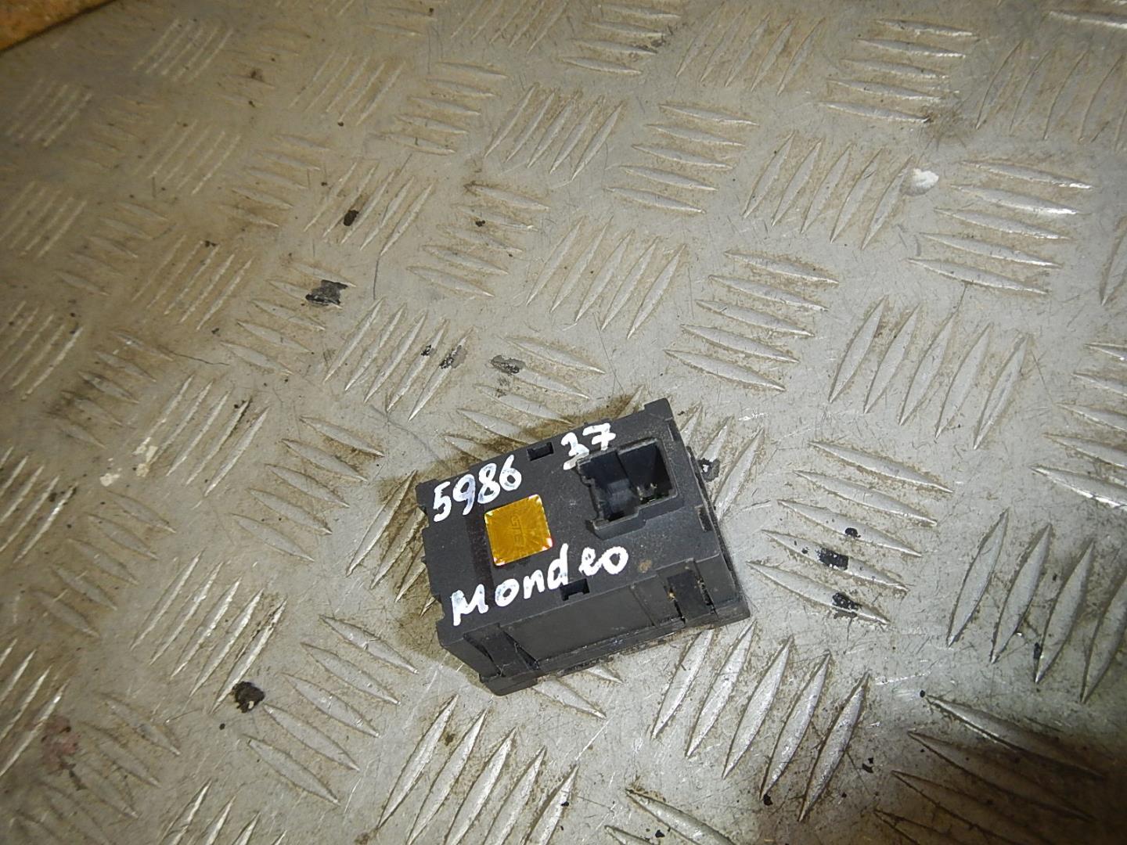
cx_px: 564
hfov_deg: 63.4
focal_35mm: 28
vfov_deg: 49.7
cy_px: 422
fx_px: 912
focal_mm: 5
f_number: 3.9
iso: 200
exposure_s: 1/30
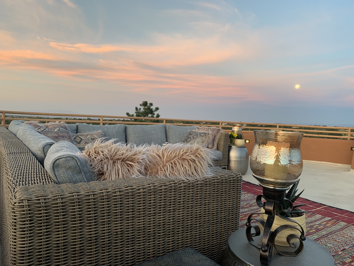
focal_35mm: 26
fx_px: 266
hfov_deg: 67.3
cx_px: 177
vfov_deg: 53.1
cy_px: 133
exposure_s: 1/78
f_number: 1.8
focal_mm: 4.25
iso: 100
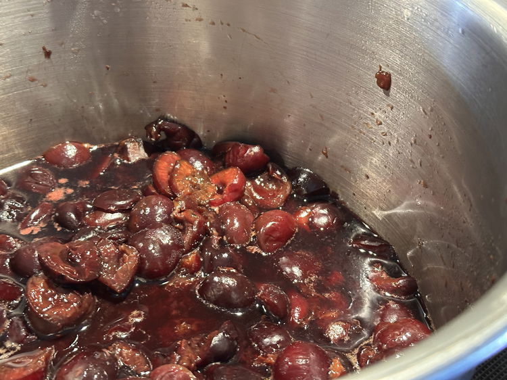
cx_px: 254
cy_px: 190
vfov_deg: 30.2
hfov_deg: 39.7
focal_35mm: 48
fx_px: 703
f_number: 1.78
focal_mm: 6.86
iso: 500
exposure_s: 1/30
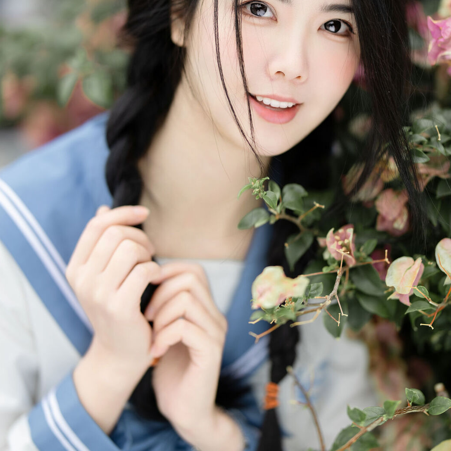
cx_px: 225
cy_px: 168
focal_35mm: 109
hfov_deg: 16.0
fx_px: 1607
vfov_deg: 16.0
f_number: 1.2
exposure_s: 1/320
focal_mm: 85
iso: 100
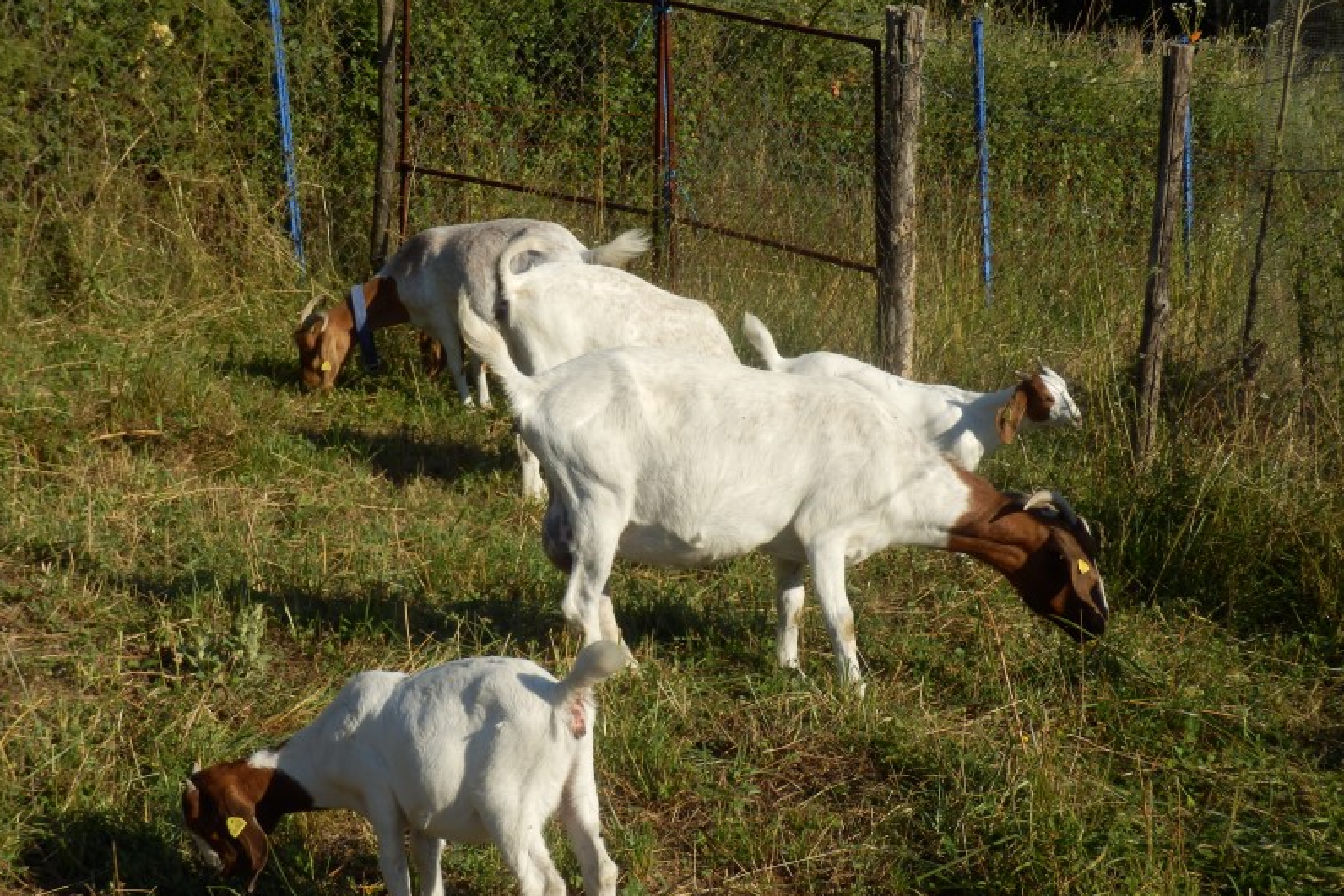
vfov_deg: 14.9
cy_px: 491
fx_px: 3435
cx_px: 670
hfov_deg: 22.1
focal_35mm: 92
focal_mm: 15.5
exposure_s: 1/500
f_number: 5.1
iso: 80
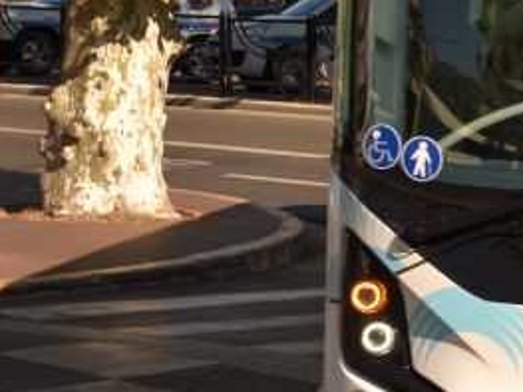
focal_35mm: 180
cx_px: 696
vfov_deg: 8.2
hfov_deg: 10.7
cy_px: 58
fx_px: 2718
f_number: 8
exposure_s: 1/250
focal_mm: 48
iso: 100
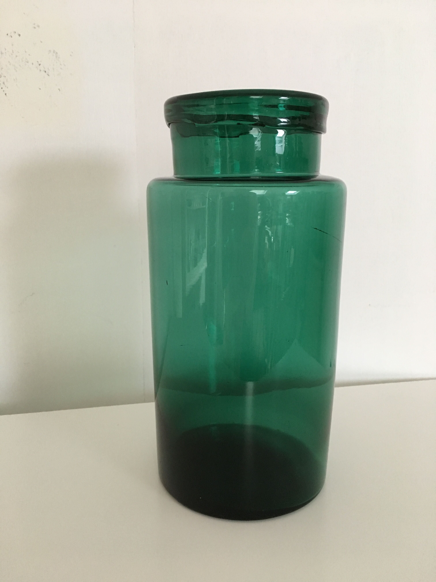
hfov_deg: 48.2
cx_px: 218
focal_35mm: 29
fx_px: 487
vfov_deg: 61.7
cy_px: 291
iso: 200
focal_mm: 4.15
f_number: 2.2
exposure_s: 1/24
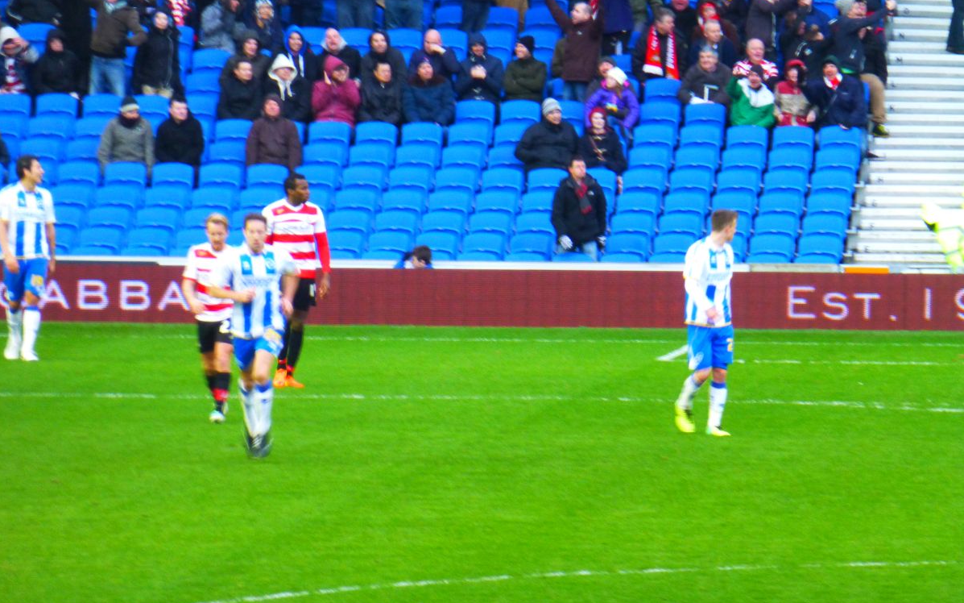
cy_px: 343
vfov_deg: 2.6
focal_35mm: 510
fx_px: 13398
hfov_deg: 4.1
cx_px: 482
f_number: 6.4
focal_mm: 86
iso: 400
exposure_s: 1/25
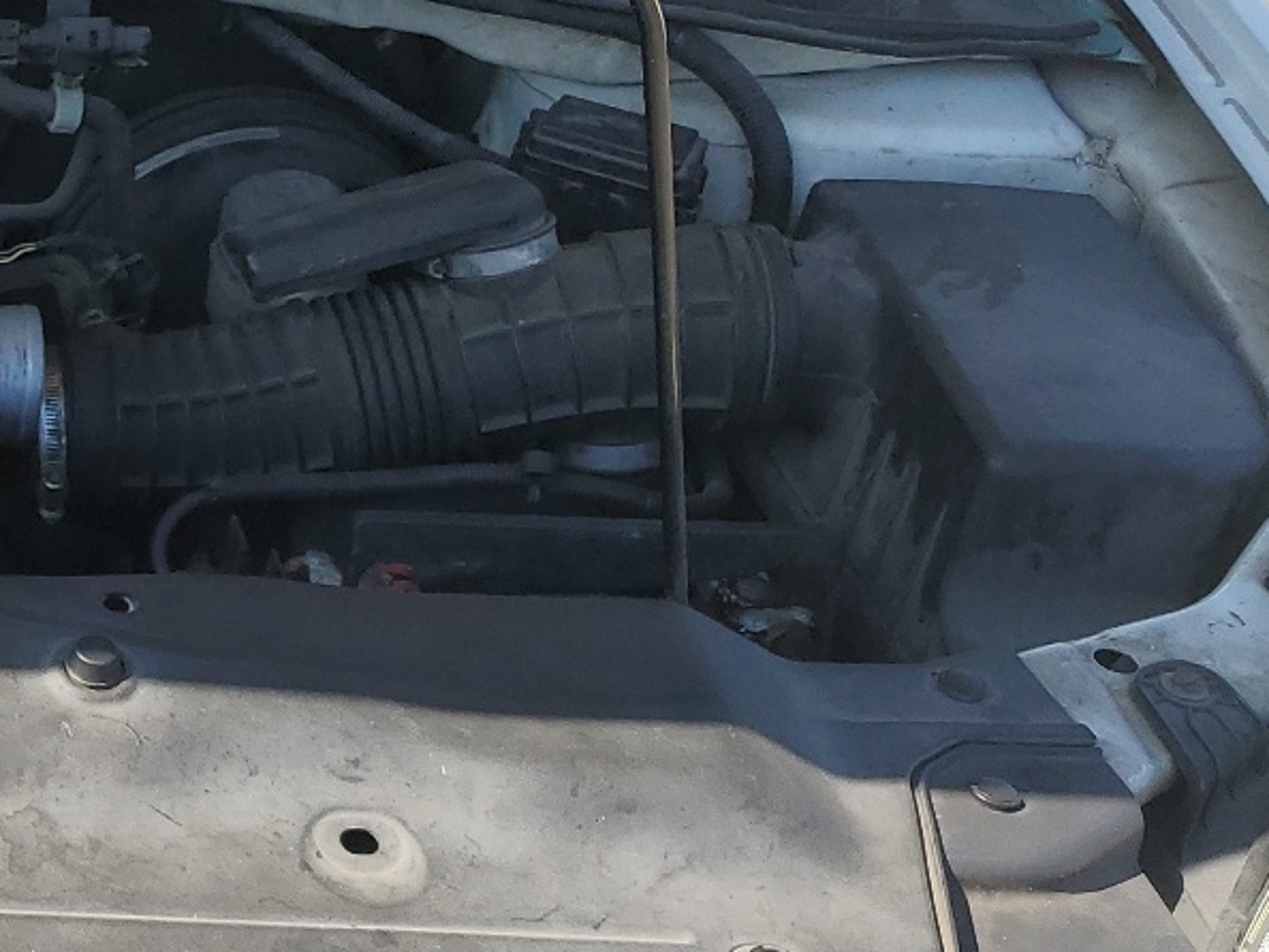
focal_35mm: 70
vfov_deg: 21.0
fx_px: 2567
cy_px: 493
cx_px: -361
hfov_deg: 24.4
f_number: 1.5
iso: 50
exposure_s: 1/1667
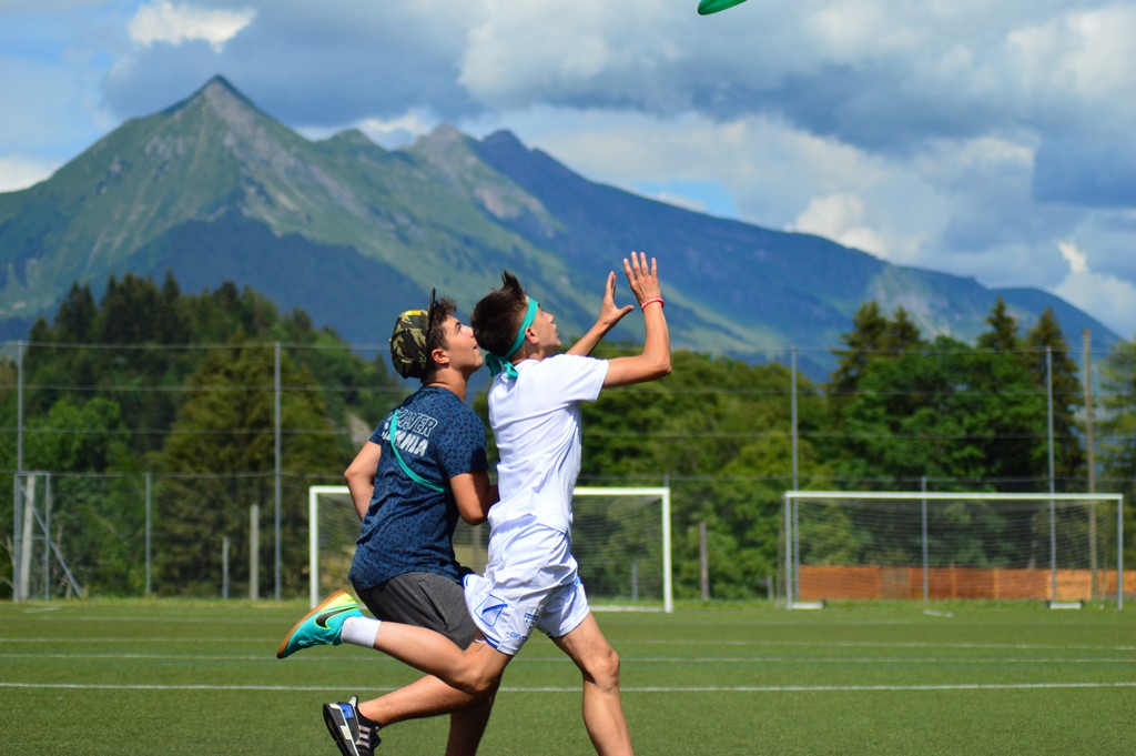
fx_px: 3547
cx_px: 568
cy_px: 378
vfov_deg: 12.2
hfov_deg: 18.2
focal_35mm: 112
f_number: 4
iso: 200
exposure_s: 1/3200
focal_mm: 75
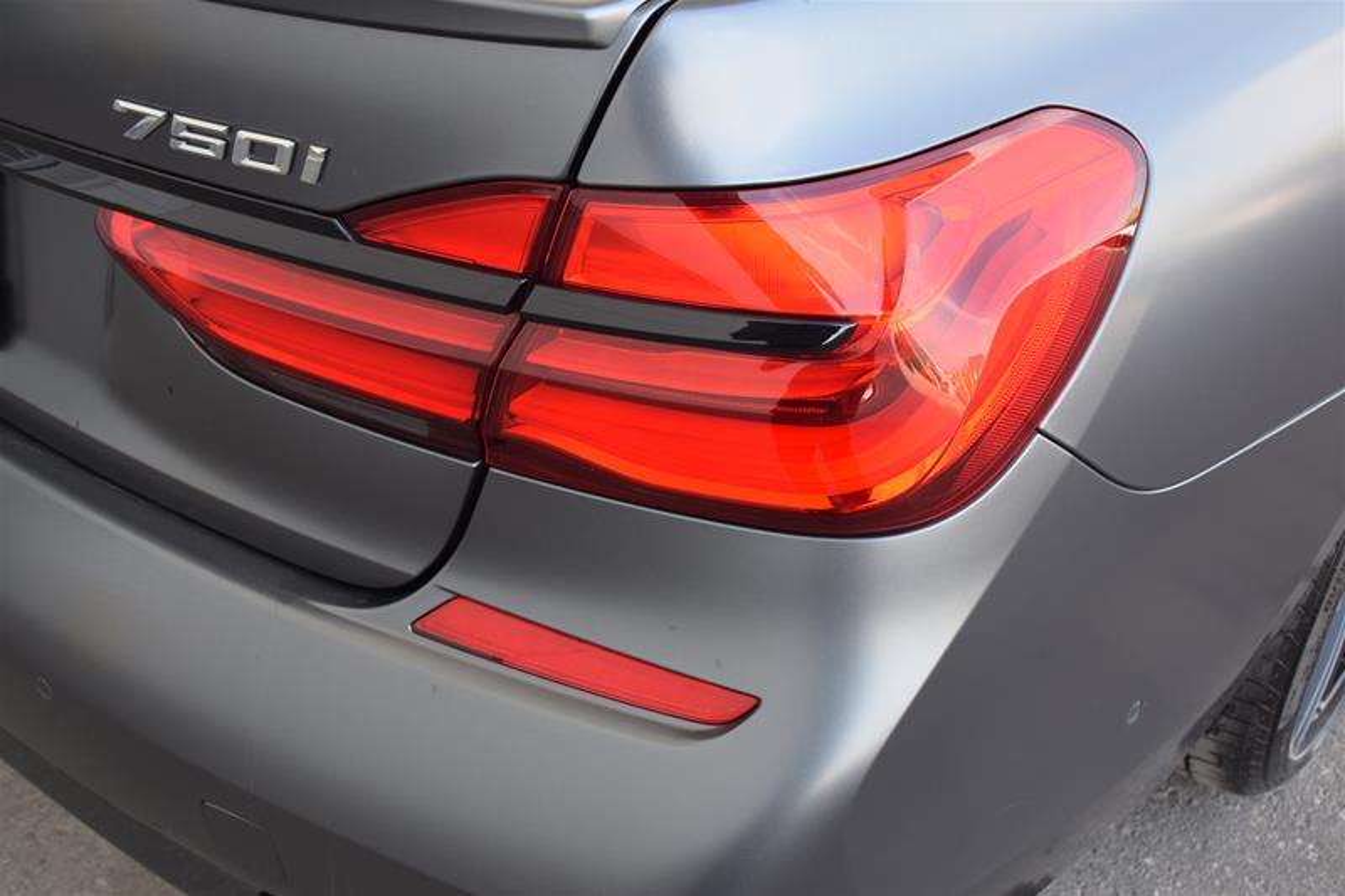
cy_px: 448
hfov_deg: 53.1
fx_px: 1345
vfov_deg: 36.9
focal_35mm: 36
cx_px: 672
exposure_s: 1/100
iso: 400
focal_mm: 24
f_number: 5
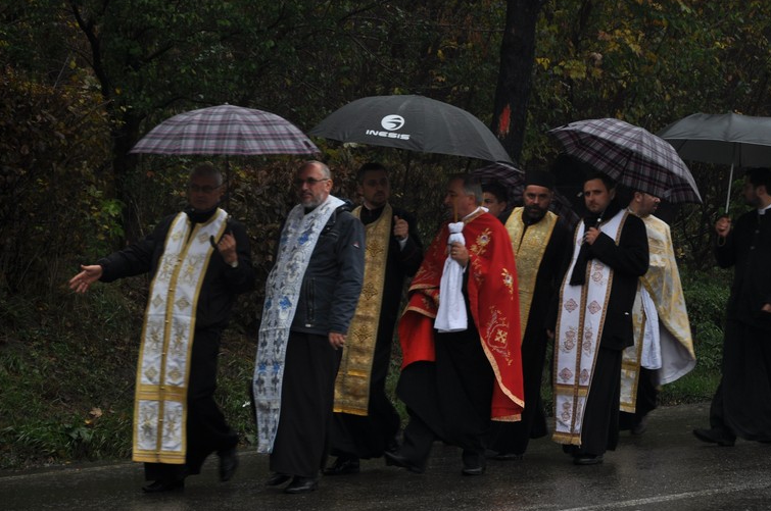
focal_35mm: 135
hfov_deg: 15.3
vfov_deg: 10.2
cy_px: 257
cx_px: 445
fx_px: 2878
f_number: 5.3
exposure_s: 1/60
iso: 200
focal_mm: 75
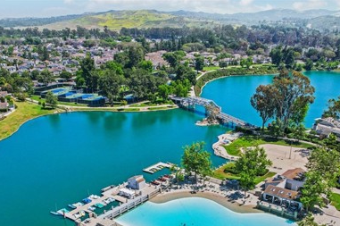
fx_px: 349
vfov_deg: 34.4
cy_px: 189
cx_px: 191
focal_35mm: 37
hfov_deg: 51.8
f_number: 2.8
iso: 130
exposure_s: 1/3000
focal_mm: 8.38
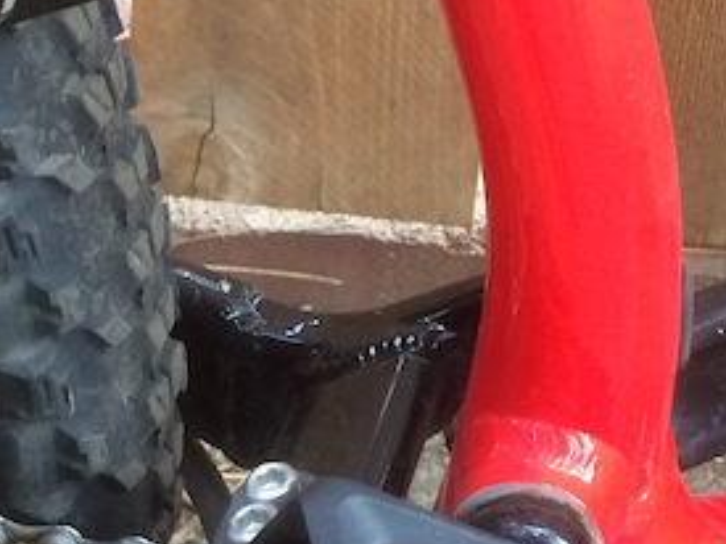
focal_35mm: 108
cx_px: 1048
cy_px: -404
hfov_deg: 16.7
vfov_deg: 12.6
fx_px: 2264
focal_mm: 4.15
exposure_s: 1/30
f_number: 2.2
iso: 50
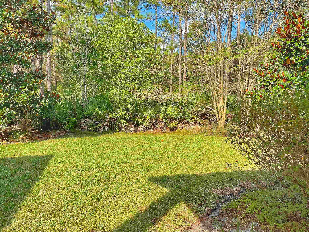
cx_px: 154
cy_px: 116
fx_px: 232
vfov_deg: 53.1
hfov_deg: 67.3
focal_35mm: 26
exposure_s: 1/1353
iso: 32
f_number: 1.6
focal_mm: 5.1
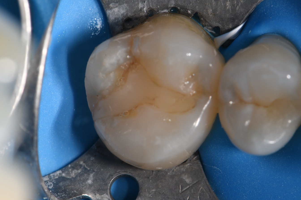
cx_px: 151
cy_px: 100
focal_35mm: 158
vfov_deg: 8.7
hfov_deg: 13.0
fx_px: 1321
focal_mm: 105
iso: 200
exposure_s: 1/200
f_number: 32
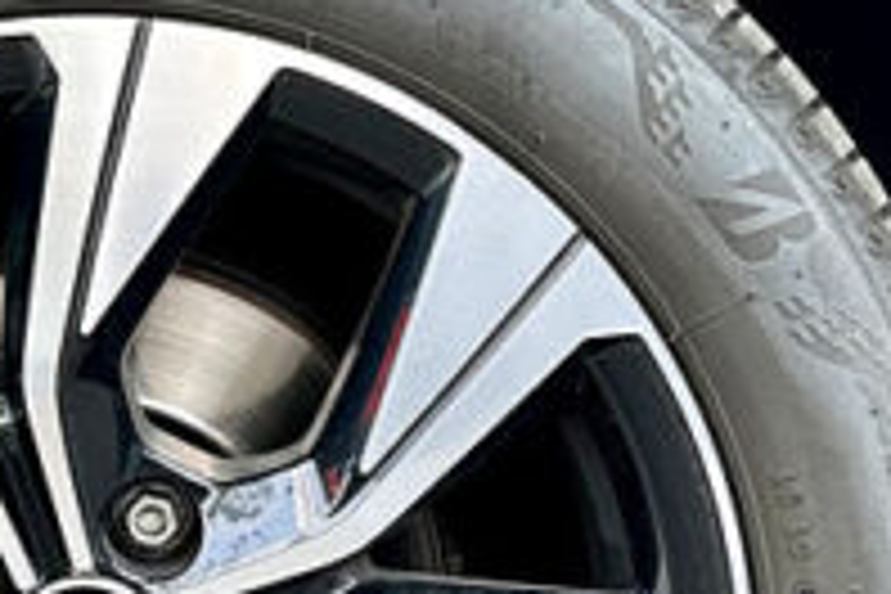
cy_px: 248
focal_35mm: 101
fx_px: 2500
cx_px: 40
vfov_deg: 13.5
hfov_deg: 19.7
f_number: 1.78
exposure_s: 1/133
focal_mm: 6.86
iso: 64
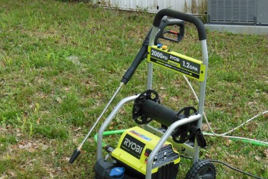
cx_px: 139
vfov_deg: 18.9
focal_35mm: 72
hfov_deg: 28.1
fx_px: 536
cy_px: 126
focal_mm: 8
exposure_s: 1/250
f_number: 4.4
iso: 320
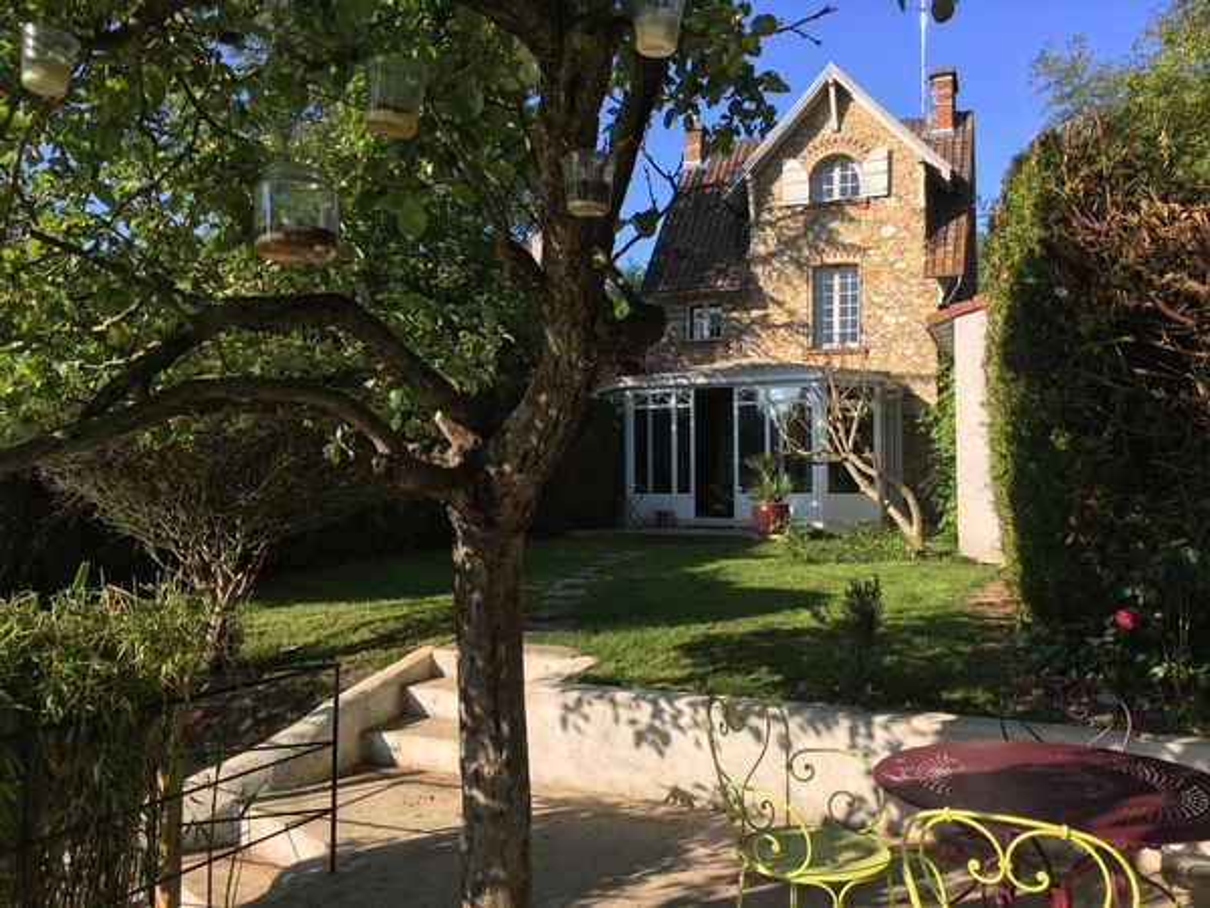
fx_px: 1014
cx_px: 605
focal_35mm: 29
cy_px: 454
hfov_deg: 61.7
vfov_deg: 48.2
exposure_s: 1/874
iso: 25
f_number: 2.2
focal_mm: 4.15
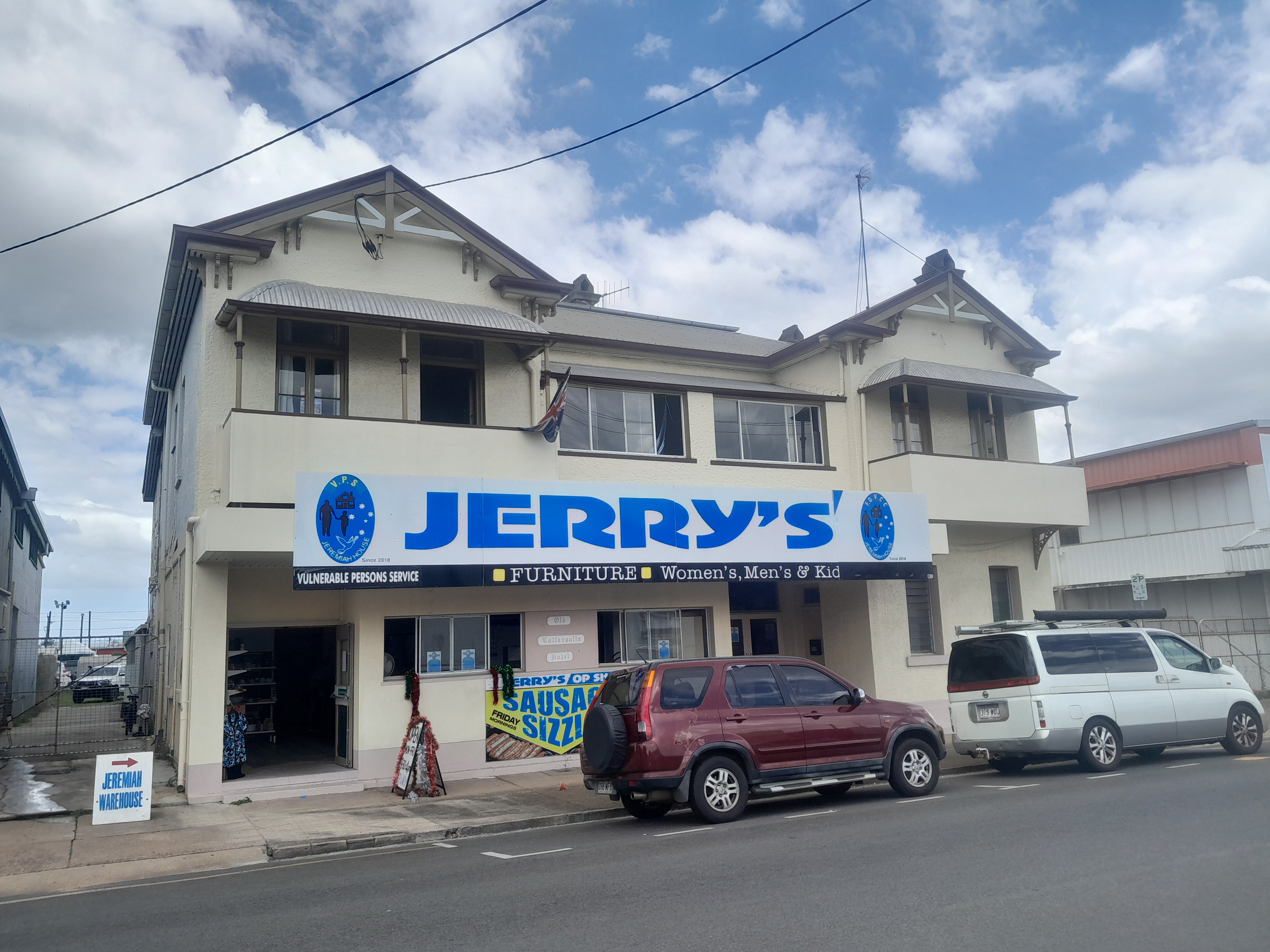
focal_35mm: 27
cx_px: 635
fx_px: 991
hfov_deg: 65.3
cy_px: 476
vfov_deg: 51.4
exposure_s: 1/639
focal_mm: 4
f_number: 1.8
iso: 40
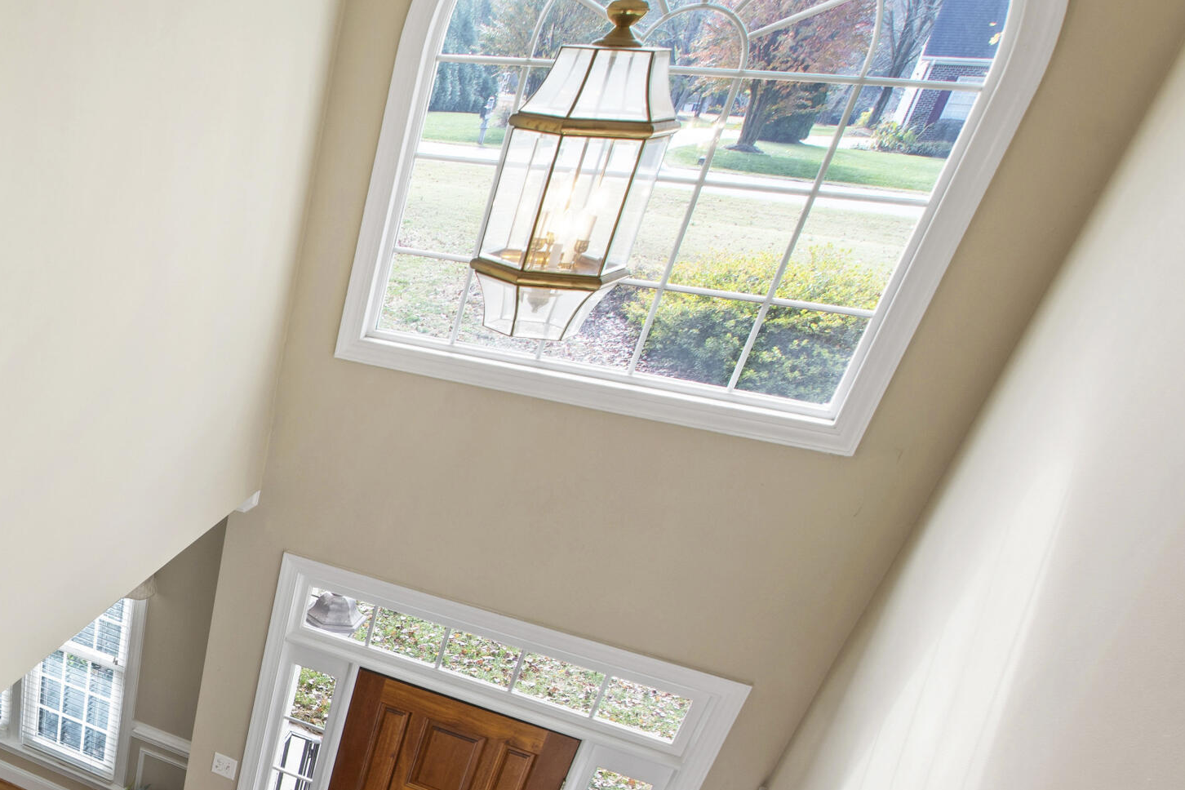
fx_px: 1020
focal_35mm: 31
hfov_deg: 49.4
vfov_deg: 39.2
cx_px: 5
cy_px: 717
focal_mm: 10
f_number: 8
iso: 100
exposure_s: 1/5
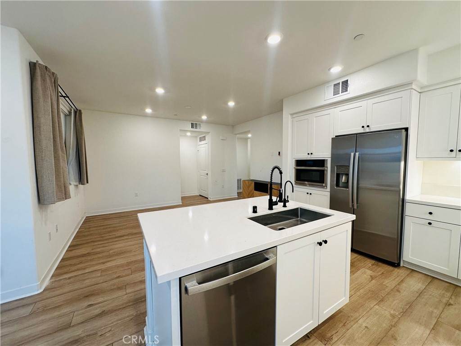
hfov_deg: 102.1
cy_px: 173
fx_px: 186
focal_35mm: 14
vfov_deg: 85.7
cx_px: 230
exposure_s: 1/120
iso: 160
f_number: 2.2
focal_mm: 2.22
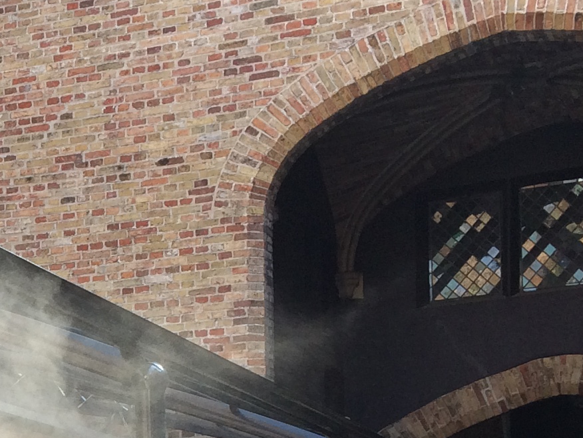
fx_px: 1819
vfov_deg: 13.2
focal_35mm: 108
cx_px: -341
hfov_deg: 16.3
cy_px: 564
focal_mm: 4.15
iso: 32
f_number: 2.2
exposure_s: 1/135
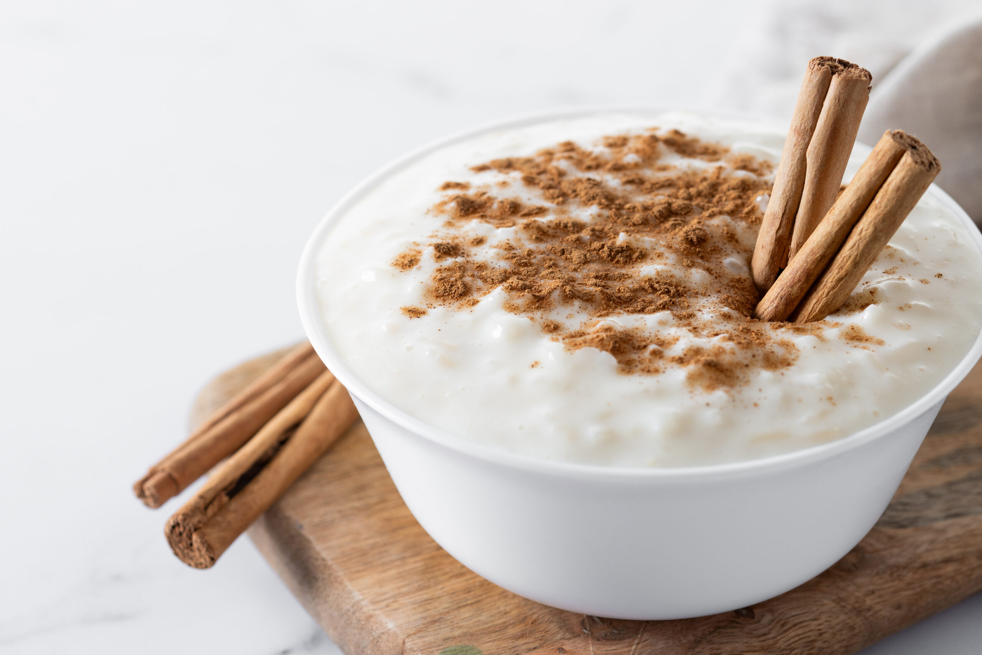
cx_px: 491
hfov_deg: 22.6
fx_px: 2455
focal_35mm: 90
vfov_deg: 15.2
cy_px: 328
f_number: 6.3
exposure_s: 1/200
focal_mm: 60
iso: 100
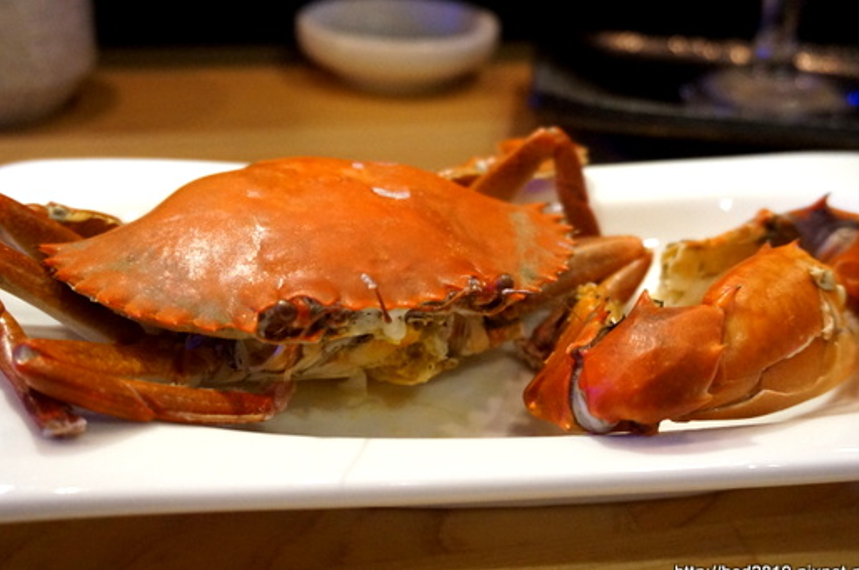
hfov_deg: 47.4
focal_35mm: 41
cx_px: 412
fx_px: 977
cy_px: 251
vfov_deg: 32.5
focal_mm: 22
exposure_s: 1/50
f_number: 4
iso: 3200
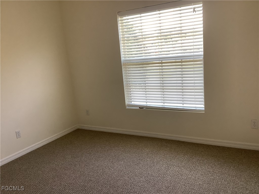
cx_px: 130
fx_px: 232
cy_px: 97
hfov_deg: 58.4
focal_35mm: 31
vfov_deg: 45.4
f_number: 2.4
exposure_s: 1/60
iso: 50
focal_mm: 3.3
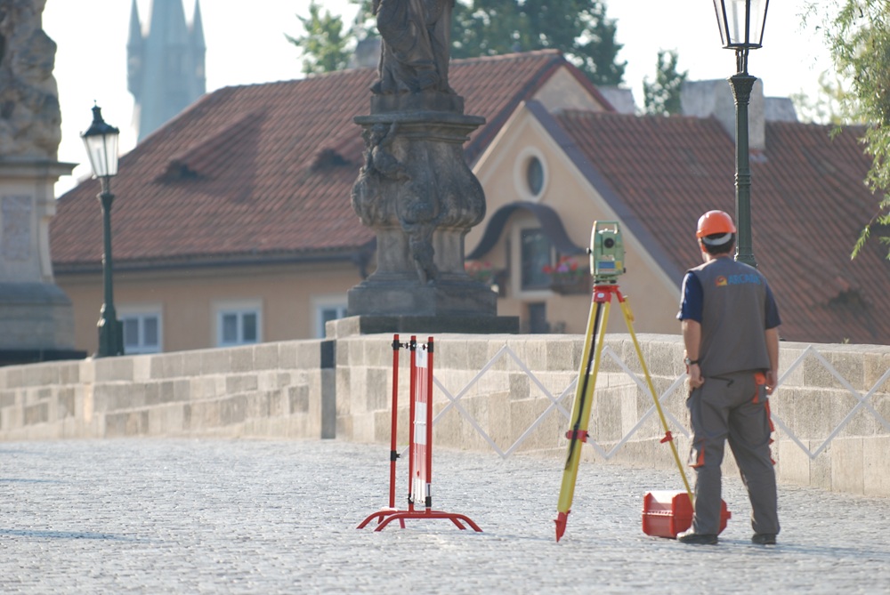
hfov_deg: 6.9
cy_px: 298
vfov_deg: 4.6
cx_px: 445
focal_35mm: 300
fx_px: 7424
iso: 100
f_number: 2.8
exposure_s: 1/500
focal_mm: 200
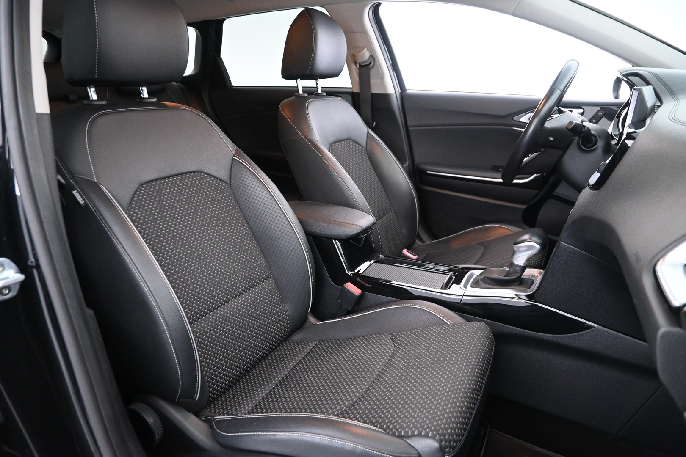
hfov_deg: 73.7
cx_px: 343
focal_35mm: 24
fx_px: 457
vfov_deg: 53.1
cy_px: 228
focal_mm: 16
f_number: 3.5
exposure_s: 1/25
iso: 4000
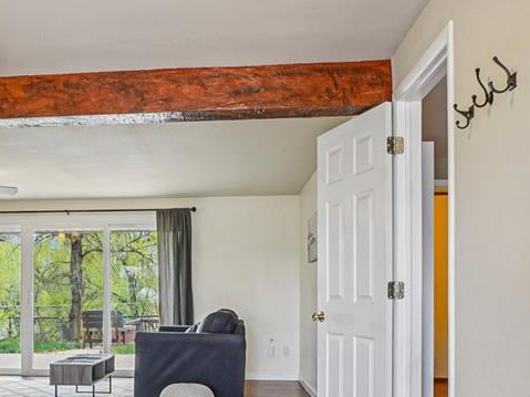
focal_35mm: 37
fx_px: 566
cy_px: 320
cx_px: 170
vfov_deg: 37.2
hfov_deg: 49.2
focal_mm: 12
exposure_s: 1/20
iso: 400
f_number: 8
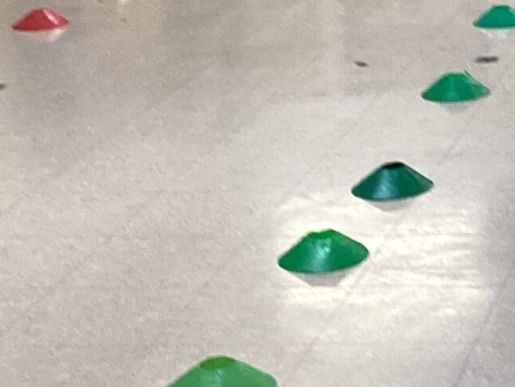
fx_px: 1816
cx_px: 731
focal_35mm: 122
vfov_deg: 12.1
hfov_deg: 15.1
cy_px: 119
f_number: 2.4
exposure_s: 1/50
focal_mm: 3.3
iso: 80
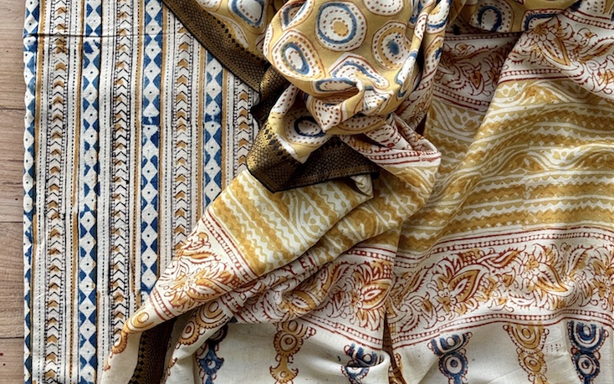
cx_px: 306
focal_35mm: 69
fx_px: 1155
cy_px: 95
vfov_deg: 18.8
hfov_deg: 29.8
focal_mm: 6.76
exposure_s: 1/433
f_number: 1.78
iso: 64
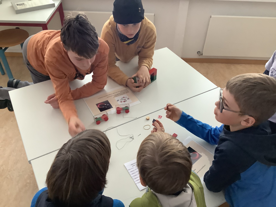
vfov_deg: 45.4
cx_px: 138
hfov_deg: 58.4
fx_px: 247
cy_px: 104
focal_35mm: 31
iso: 250
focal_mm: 3.3
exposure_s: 1/60
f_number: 2.4
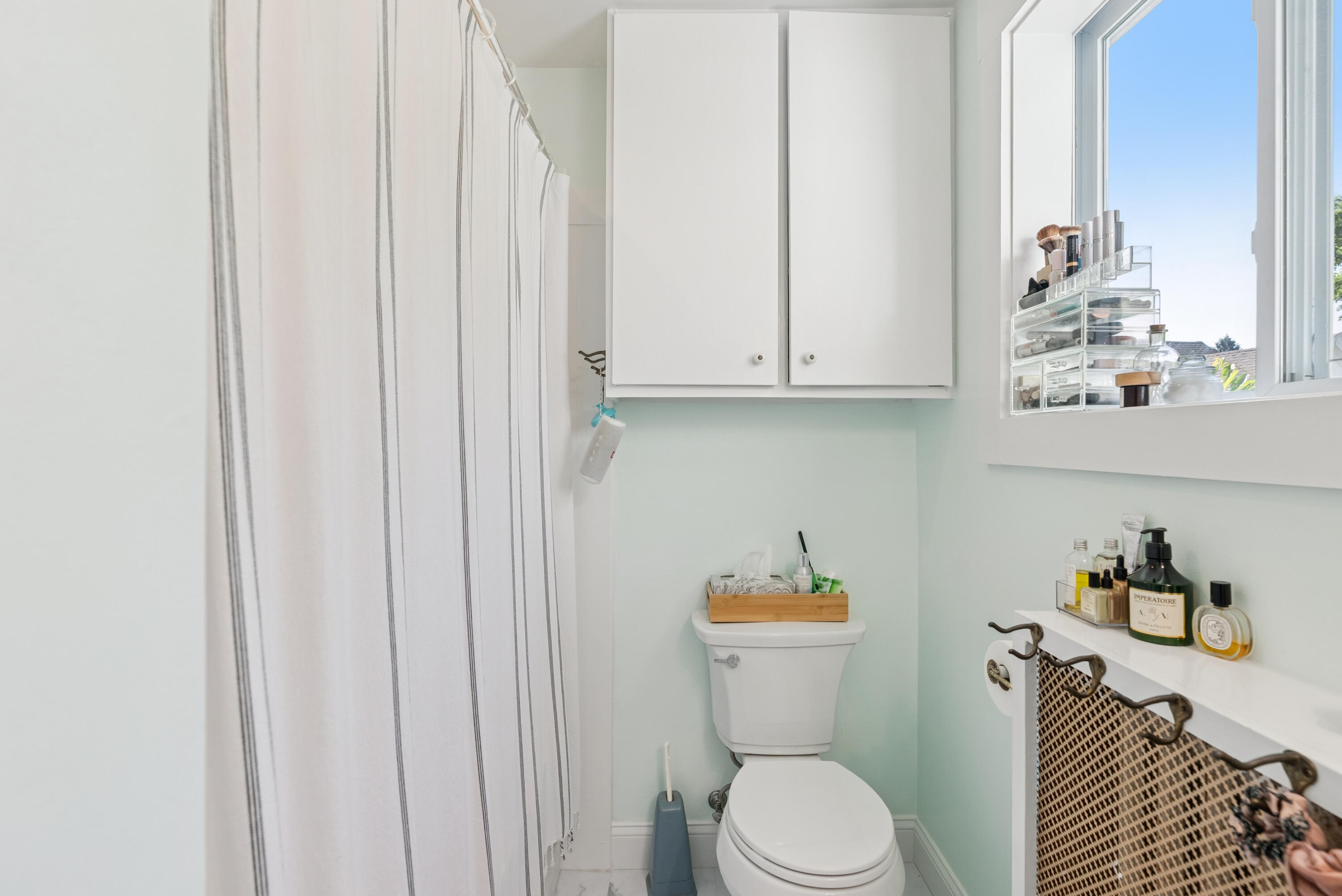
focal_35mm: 16
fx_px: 597
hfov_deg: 96.7
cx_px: 671
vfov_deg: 73.8
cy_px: 448
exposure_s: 1/15
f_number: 7.1
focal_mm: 16
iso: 320
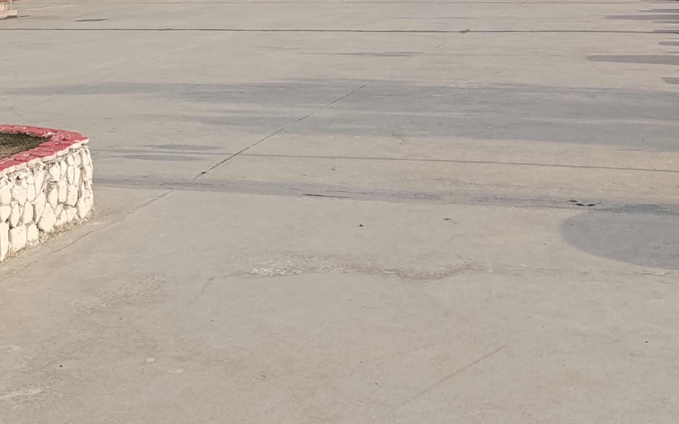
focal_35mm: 63
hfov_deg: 32.1
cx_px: 201
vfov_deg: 19.2
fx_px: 1166
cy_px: -118
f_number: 1.6
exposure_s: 1/444
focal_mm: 6.14
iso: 50
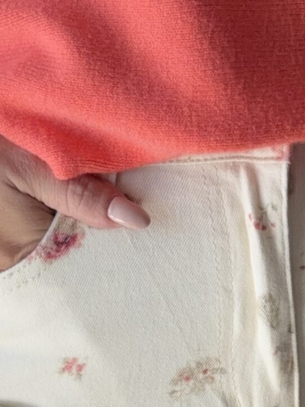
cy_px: 555
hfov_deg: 8.7
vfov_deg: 11.2
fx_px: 2009
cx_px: 198
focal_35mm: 171
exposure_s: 1/292
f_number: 1.78
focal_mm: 6.76
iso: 64
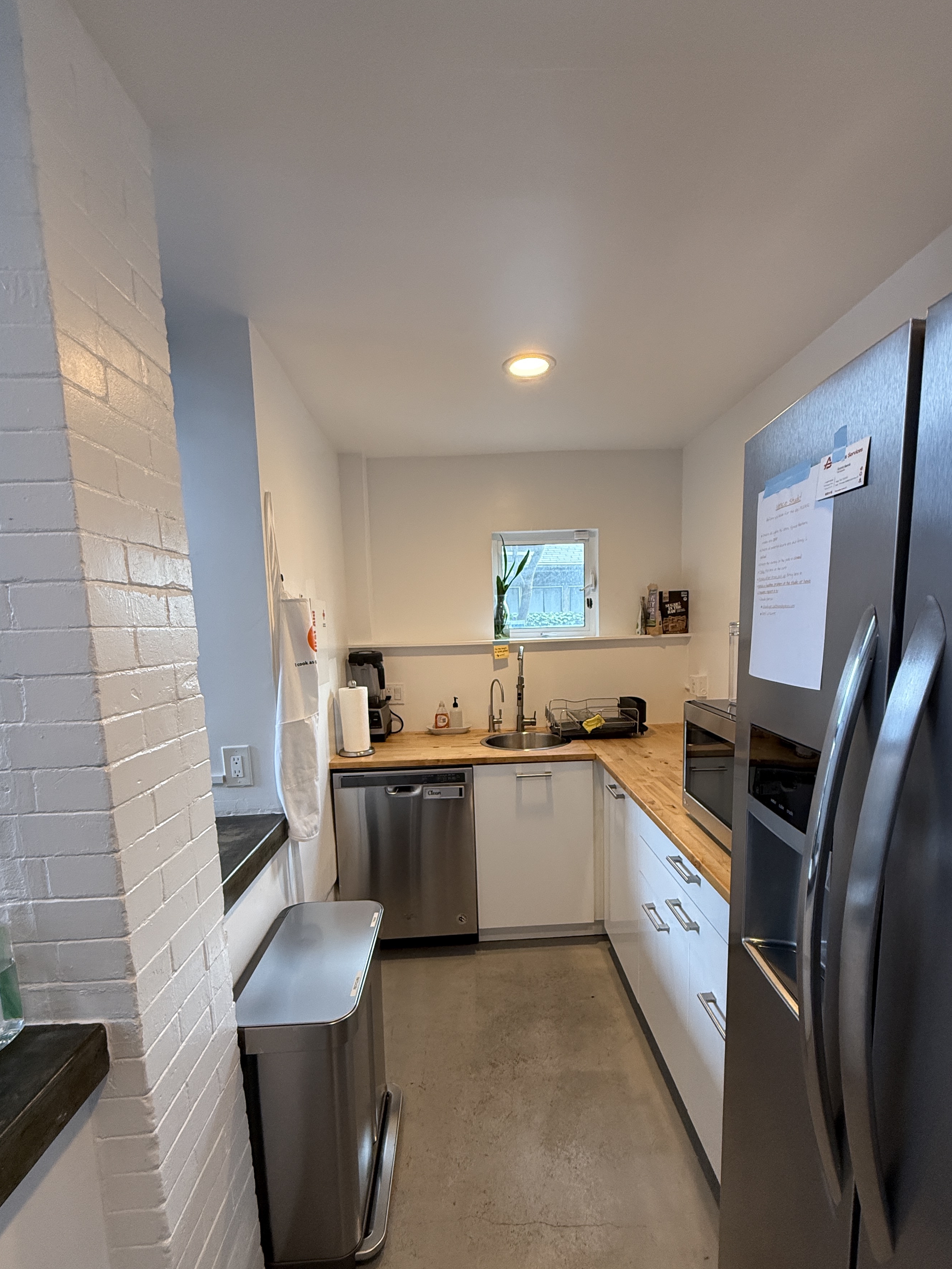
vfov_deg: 94.2
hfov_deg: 78.0
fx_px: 587
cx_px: 502
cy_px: 697
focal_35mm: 16
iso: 250
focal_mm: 2.22
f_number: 2.2
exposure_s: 1/120
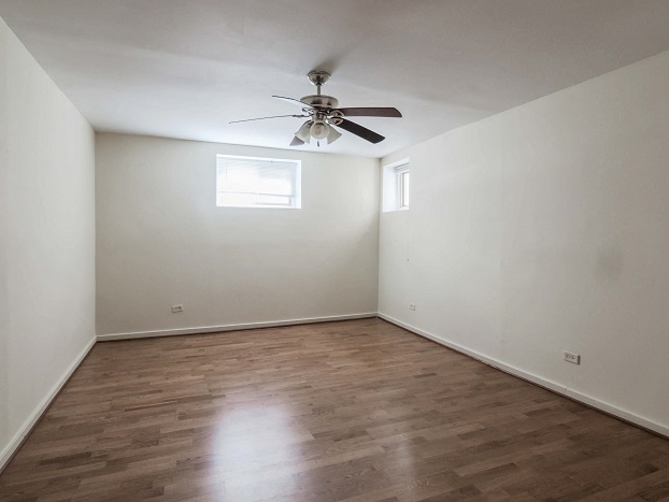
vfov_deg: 71.6
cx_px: 331
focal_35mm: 18
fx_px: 348
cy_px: 244
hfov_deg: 87.7
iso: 200
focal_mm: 7
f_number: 9
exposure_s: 4
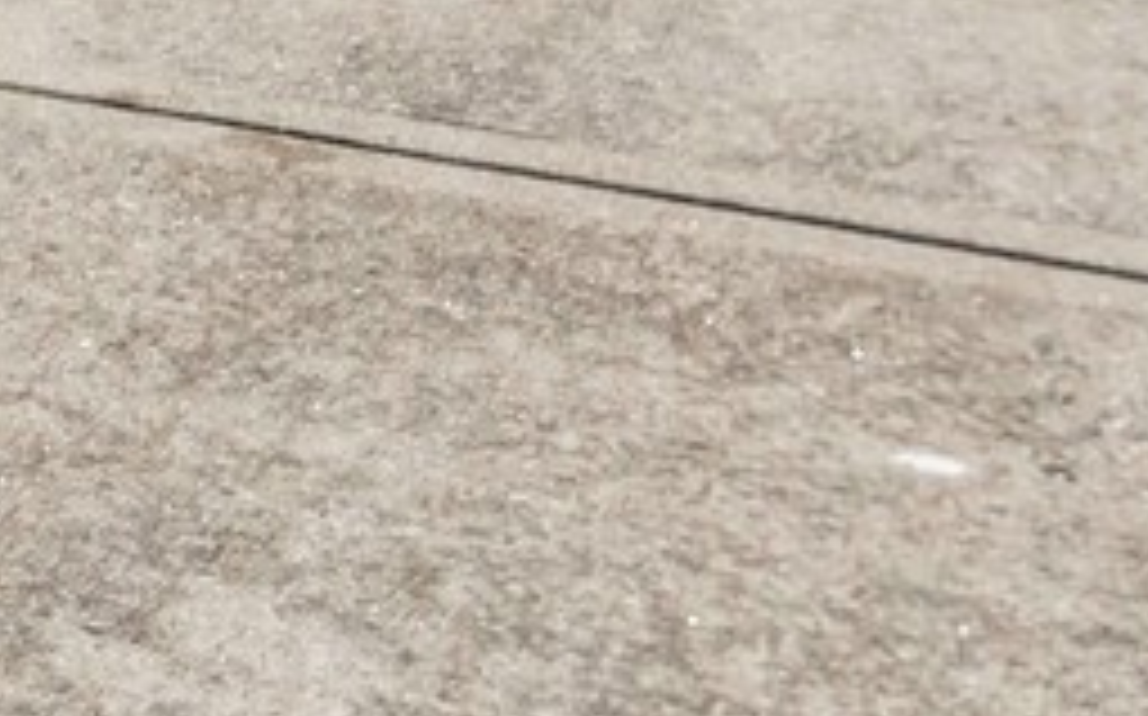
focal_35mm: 136
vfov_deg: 8.5
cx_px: -1270
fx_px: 4252
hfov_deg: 13.0
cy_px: -1229
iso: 400
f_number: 6.3
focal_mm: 14
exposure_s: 1/2500
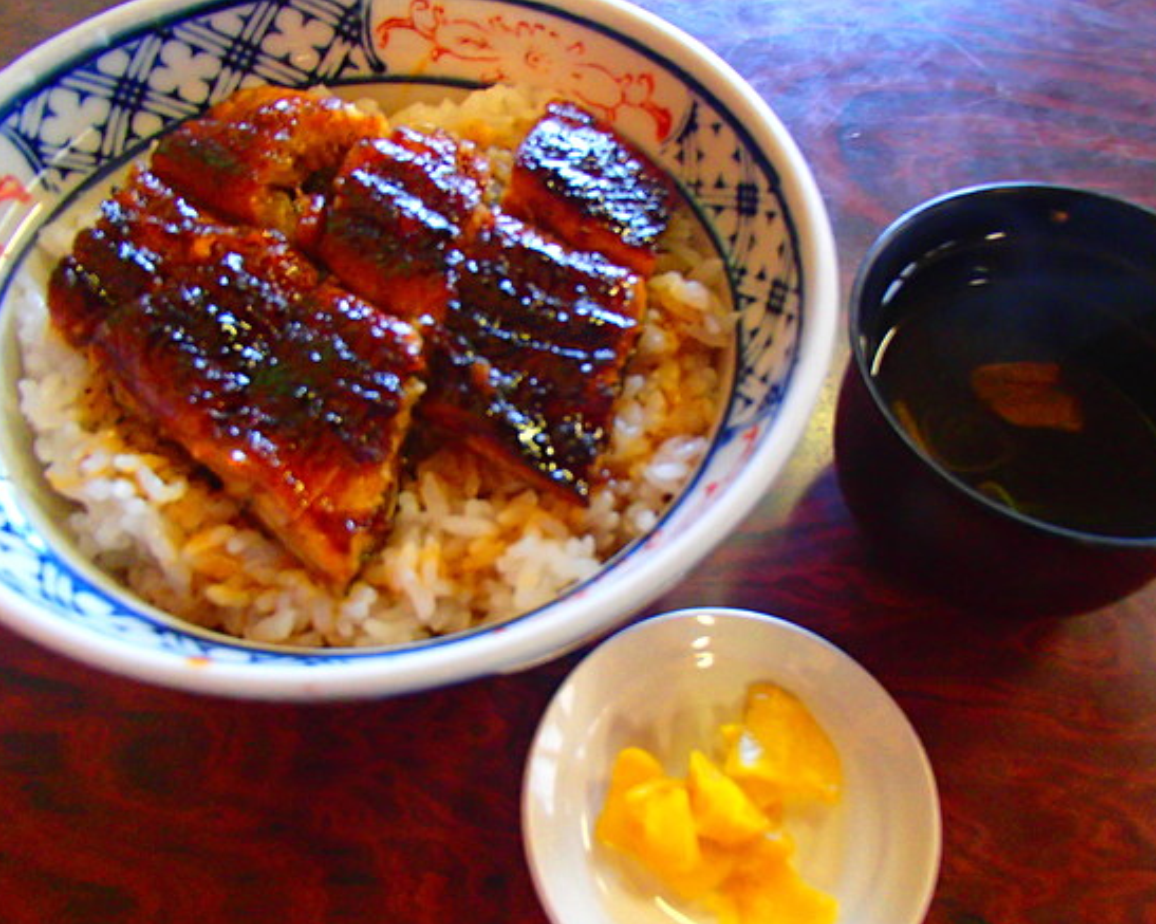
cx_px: 604
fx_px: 1026
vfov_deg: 48.5
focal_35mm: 30
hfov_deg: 58.8
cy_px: 474
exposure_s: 1/30
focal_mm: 5
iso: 800
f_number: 3.9
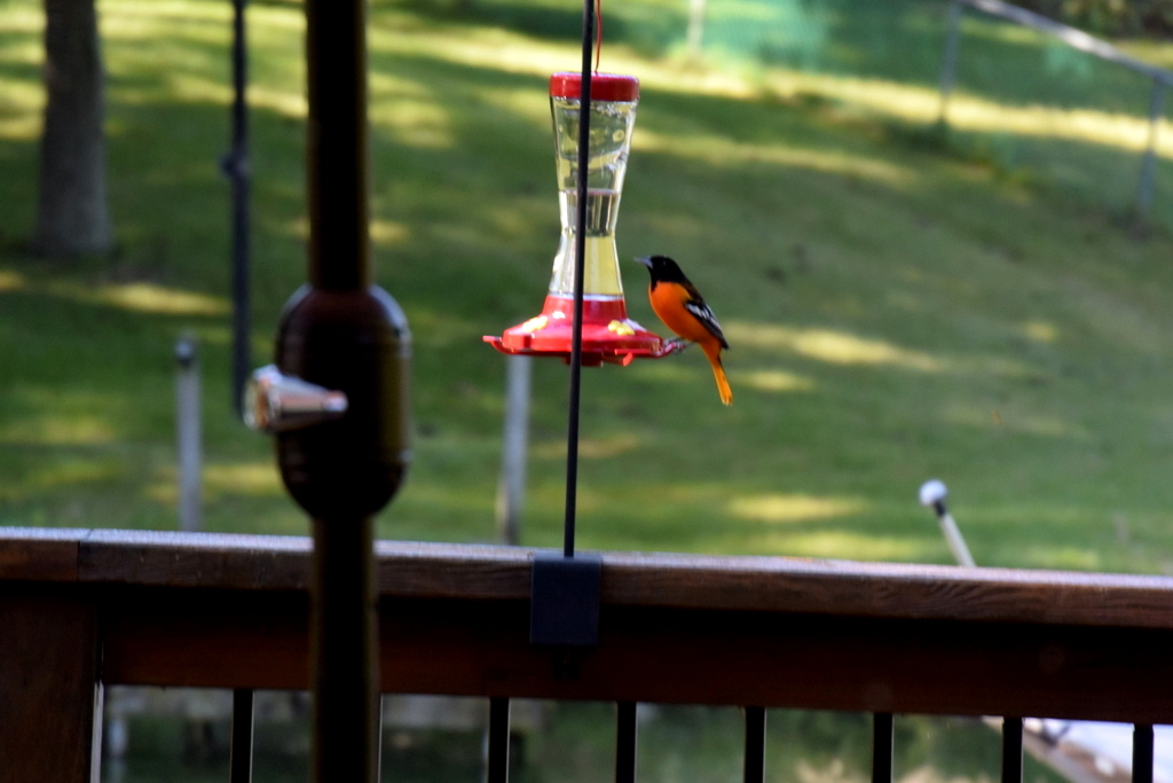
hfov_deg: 6.9
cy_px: 392
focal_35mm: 297
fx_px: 9678
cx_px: 586
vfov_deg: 4.6
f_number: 5.6
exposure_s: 1/160
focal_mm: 110
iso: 800
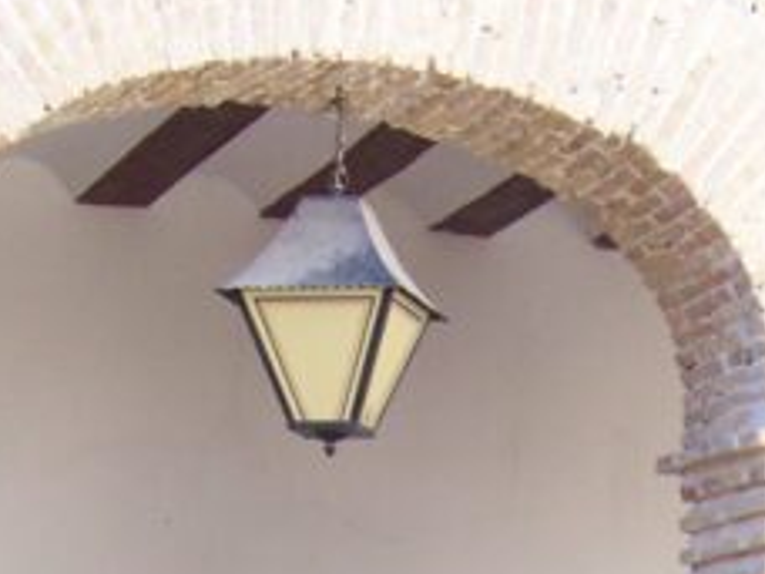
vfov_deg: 8.1
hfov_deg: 11.1
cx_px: 738
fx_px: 3912
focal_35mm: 177
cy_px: 1064
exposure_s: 1/158
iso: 80
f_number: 2.9
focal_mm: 7
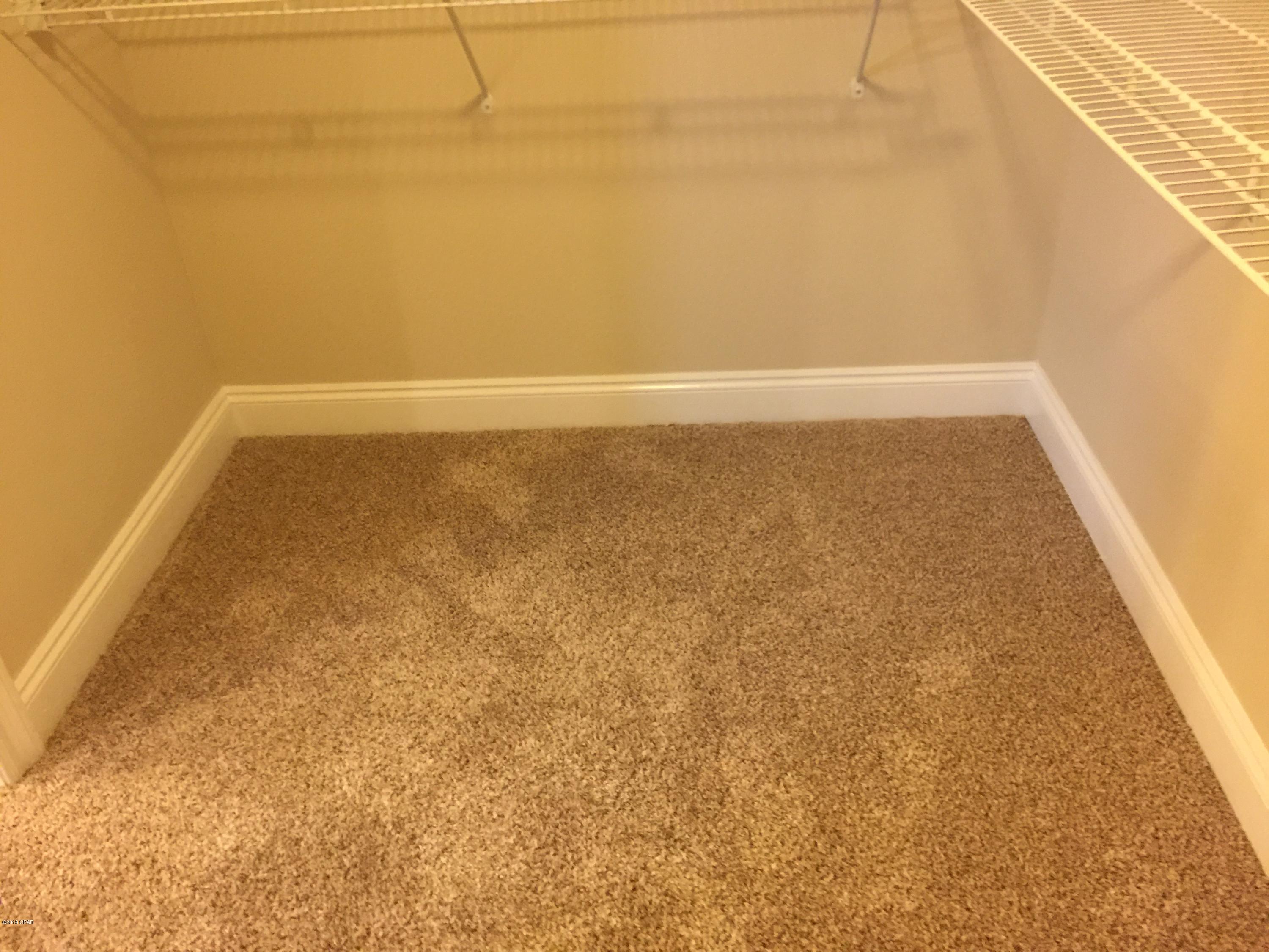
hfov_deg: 61.7
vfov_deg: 48.2
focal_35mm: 29
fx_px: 1063
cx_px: 634
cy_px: 476
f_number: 2.2
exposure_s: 1/10
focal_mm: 4.15
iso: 125
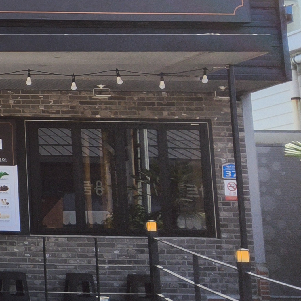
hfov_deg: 16.1
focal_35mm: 86
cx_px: -283
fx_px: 846
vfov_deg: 20.0
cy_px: 81
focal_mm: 3.08
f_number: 2
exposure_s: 1/1000
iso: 32
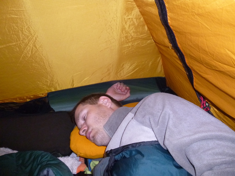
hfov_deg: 69.4
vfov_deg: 54.9
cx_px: 118
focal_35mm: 25
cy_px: 88
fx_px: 170
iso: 400
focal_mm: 4.5
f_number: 3.1
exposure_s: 1/60
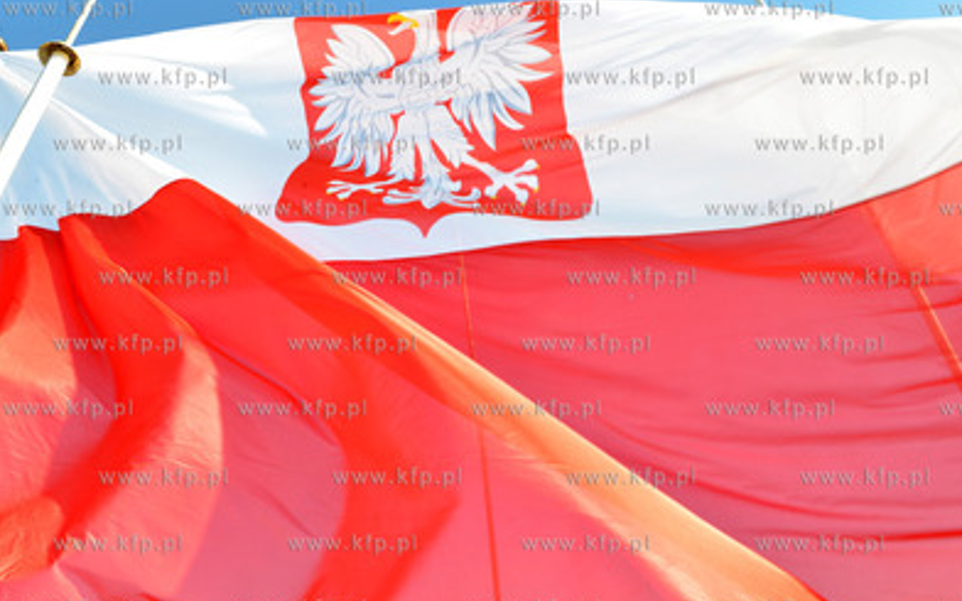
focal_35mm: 25
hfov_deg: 72.5
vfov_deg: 49.3
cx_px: 483
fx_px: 655
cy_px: 310
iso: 400
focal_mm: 24
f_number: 13
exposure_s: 1/100
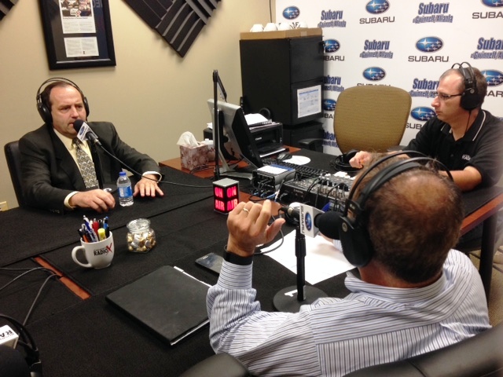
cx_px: 252
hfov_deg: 55.4
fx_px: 480
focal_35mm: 33
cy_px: 188
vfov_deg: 42.9
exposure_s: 1/20
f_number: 2.4
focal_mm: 4.12
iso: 80
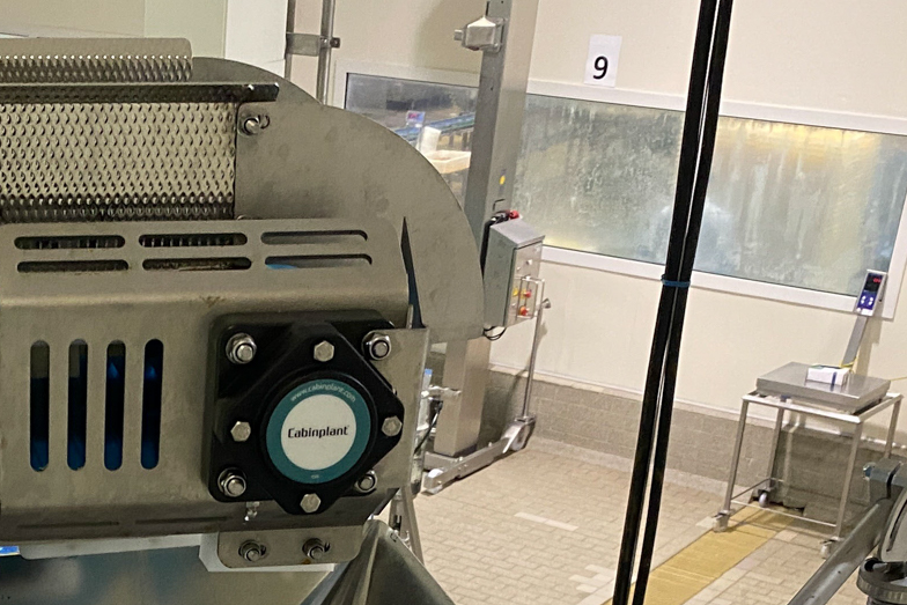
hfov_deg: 28.0
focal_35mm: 69
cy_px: 765
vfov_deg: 18.5
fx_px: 1739
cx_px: 67
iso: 200
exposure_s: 1/50
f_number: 1.8
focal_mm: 4.25
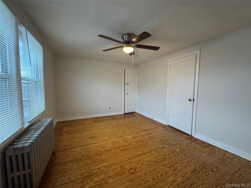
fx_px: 102
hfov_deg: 102.1
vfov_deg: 85.7
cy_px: 94
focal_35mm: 14
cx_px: 126
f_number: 2.2
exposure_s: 1/60
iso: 320
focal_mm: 2.22
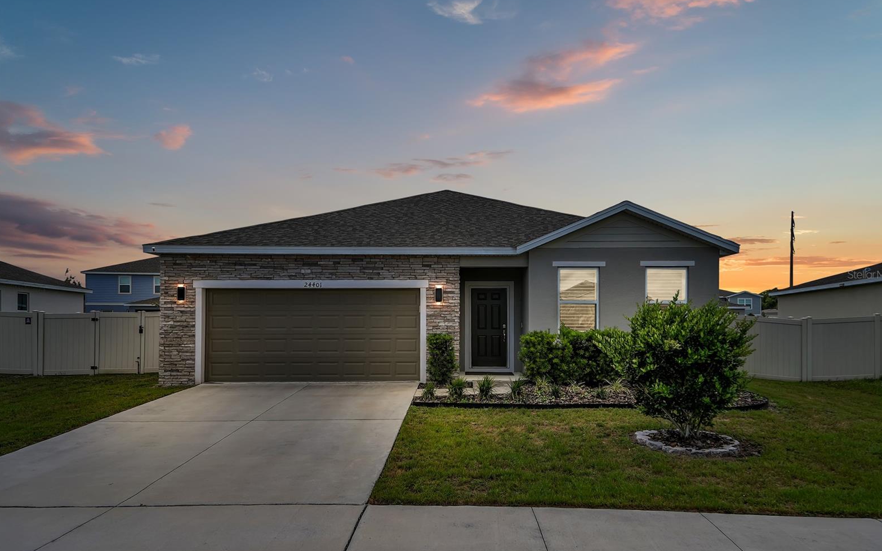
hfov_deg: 72.5
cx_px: 447
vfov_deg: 49.3
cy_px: 274
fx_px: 601
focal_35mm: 25
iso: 100
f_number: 4
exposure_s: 1/1250
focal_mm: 24
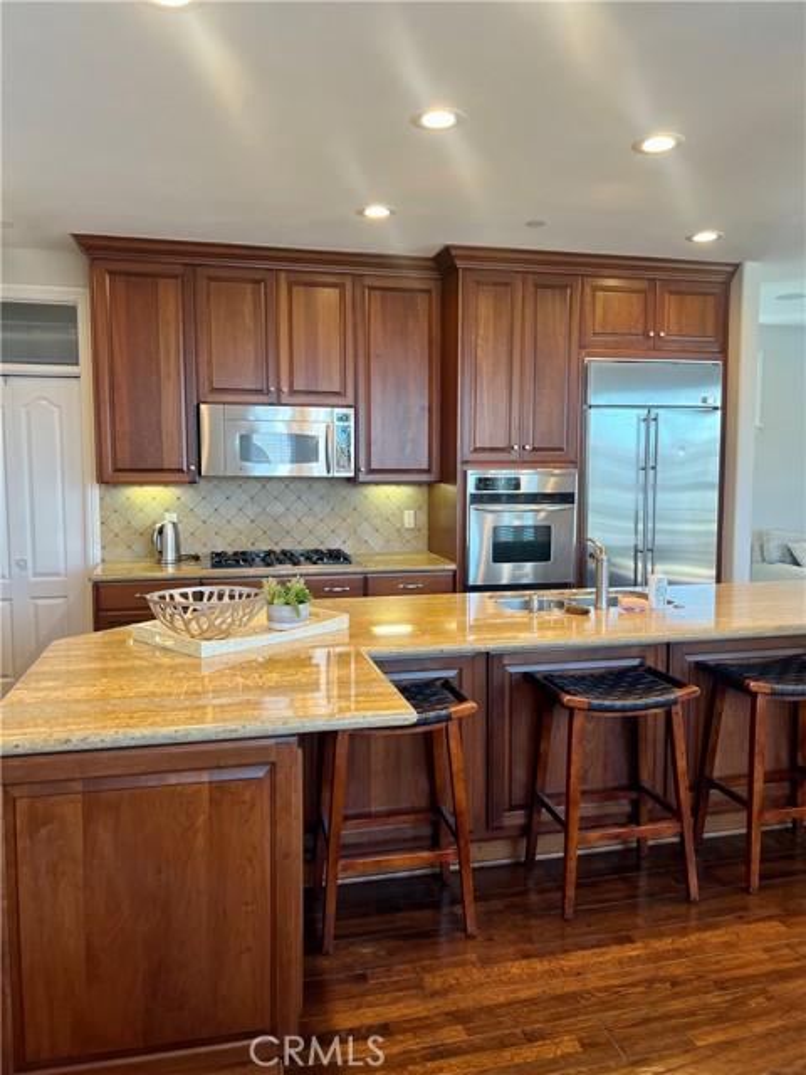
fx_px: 807
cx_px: 403
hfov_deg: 53.1
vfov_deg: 67.3
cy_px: 538
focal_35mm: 26
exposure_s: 1/60
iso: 80
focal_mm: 5.7
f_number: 1.5
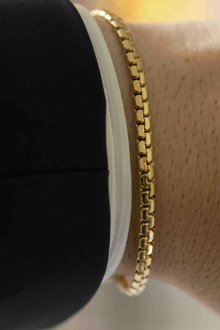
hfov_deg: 9.7
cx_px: 126
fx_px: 1293
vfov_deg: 14.5
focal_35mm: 141
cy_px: 143
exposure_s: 1/30
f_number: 4
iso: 400
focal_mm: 80
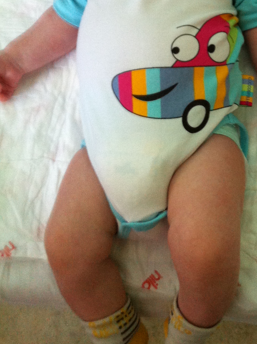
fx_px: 695
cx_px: 242
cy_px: 65
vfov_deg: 27.2
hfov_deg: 20.4
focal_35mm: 70
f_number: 2.8
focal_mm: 3.85
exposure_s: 1/15
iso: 125
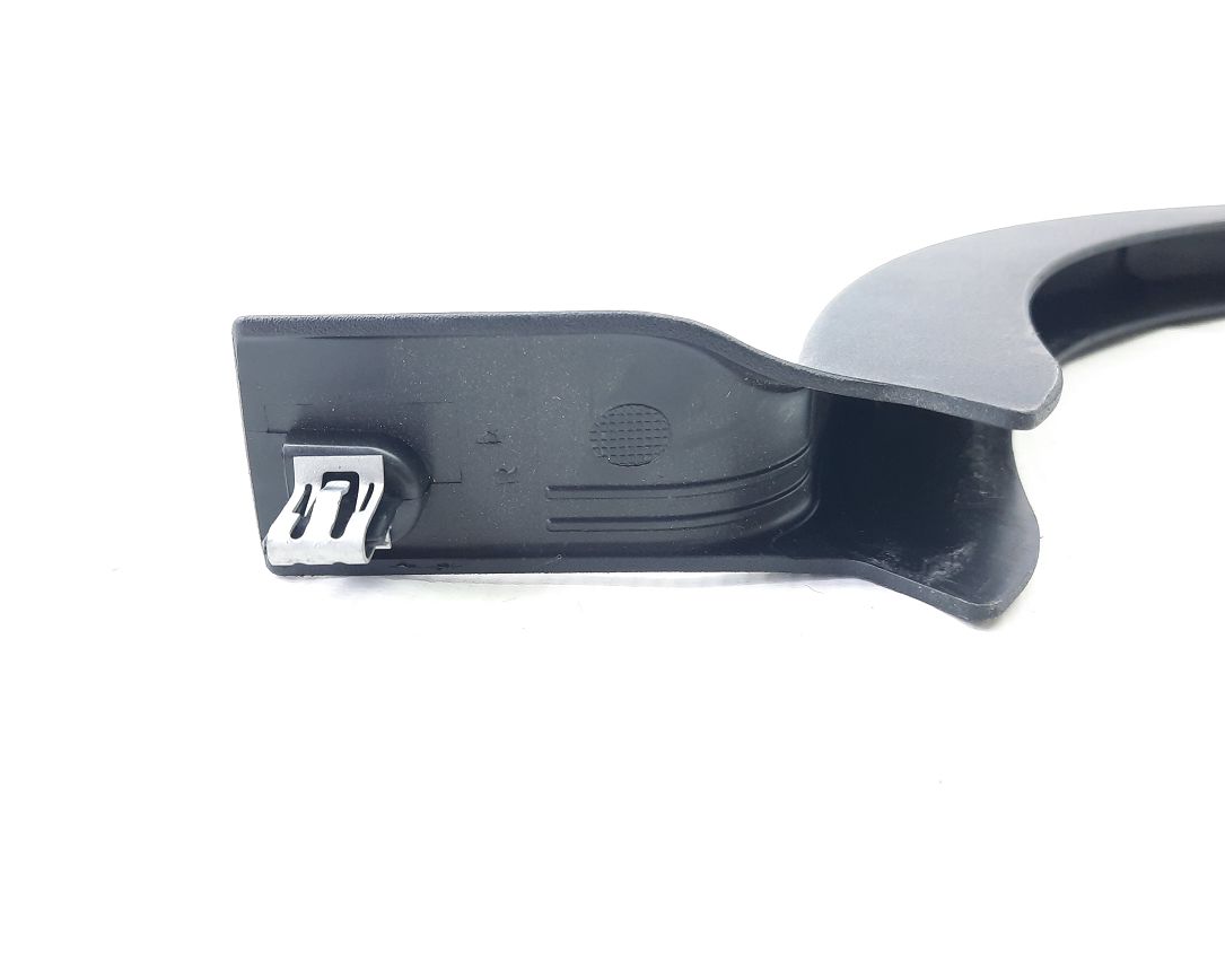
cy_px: 476
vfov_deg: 53.2
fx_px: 979
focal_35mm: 27
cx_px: 575
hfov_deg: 64.0
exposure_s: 1/50
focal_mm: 4.6
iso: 250
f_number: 2
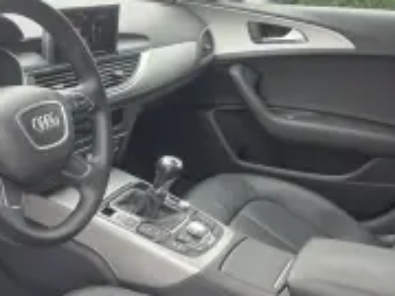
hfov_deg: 37.1
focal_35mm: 46
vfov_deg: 31.2
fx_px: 525
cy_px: 206
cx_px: 4
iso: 50
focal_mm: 6.25
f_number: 1.7
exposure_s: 1/359
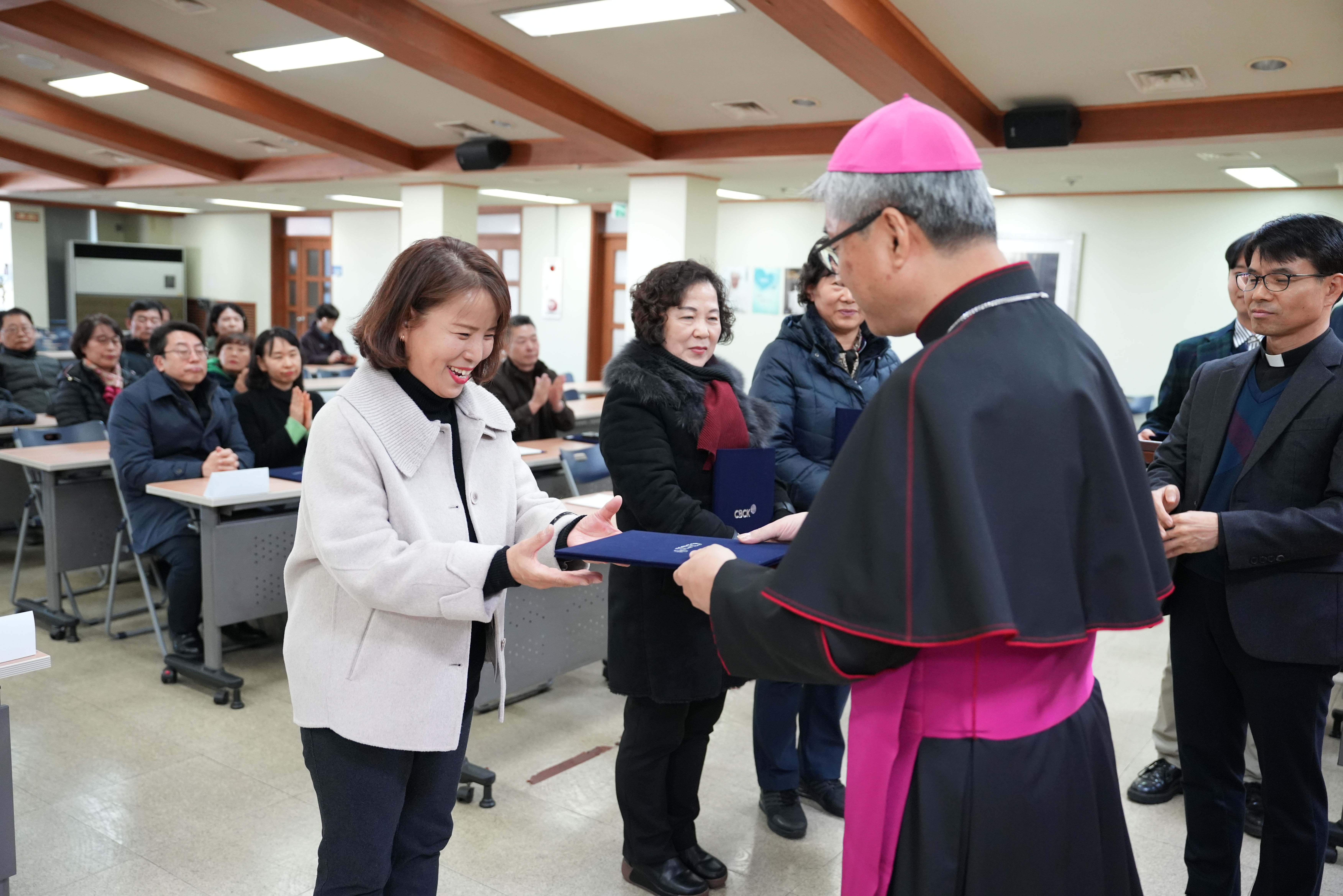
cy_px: 448
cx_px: 672
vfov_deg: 42.3
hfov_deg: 60.3
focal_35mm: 31
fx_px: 1156
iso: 3200
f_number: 2.8
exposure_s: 1/250
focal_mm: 31
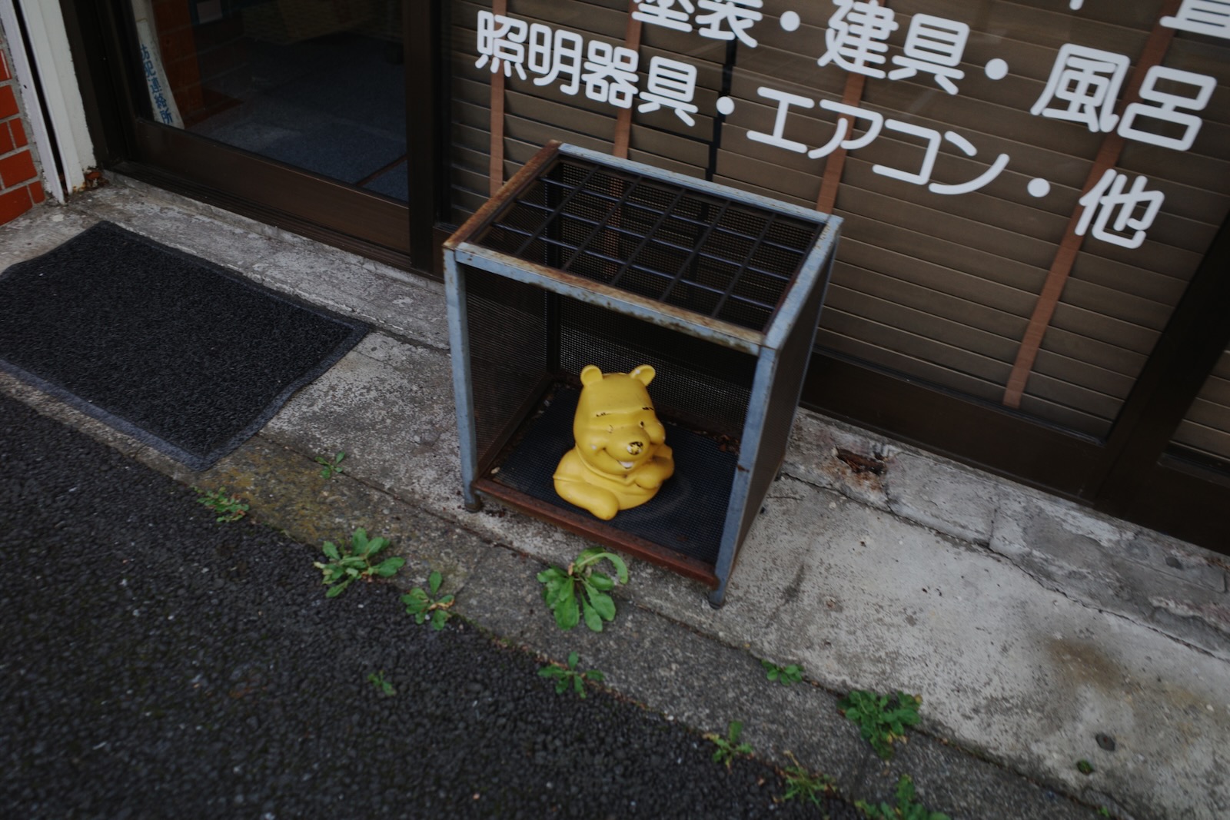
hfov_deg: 65.5
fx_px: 957
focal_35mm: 28
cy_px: 410
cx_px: 615
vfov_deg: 46.4
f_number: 2.8
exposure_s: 1/125
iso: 125
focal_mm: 18.3
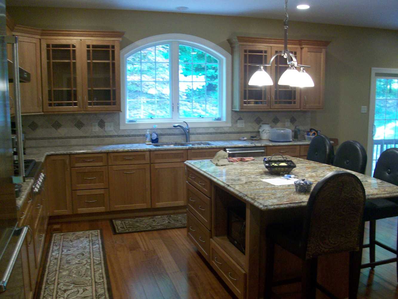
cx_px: 199
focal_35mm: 34
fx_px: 391
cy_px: 150
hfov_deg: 54.0
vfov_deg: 41.8
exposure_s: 1/8.66
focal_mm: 5.7
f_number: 2.8
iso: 160
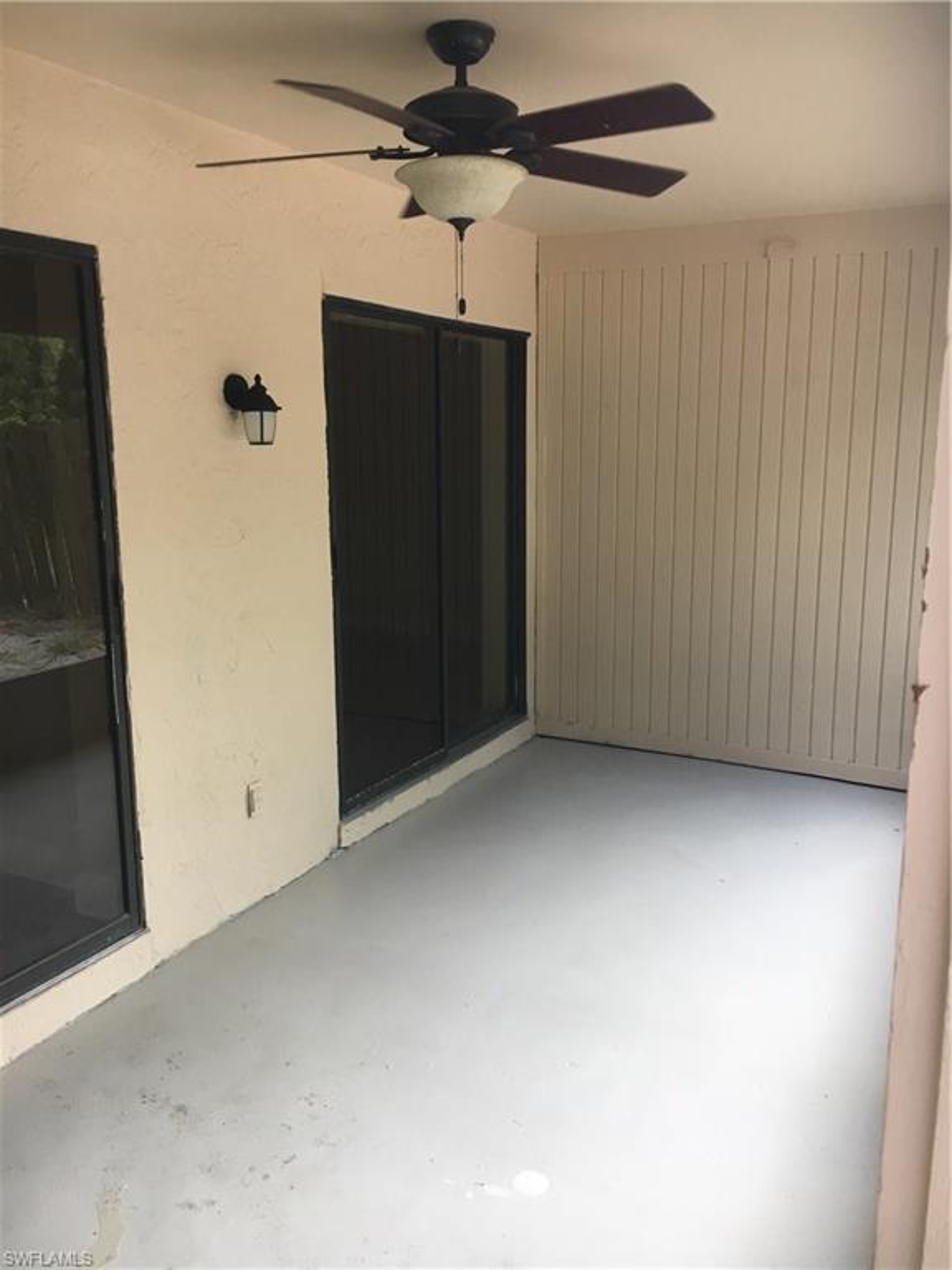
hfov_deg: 48.2
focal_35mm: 29
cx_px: 476
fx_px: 1063
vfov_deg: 61.7
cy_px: 635
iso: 25
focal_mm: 4.15
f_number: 2.2
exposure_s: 1/40
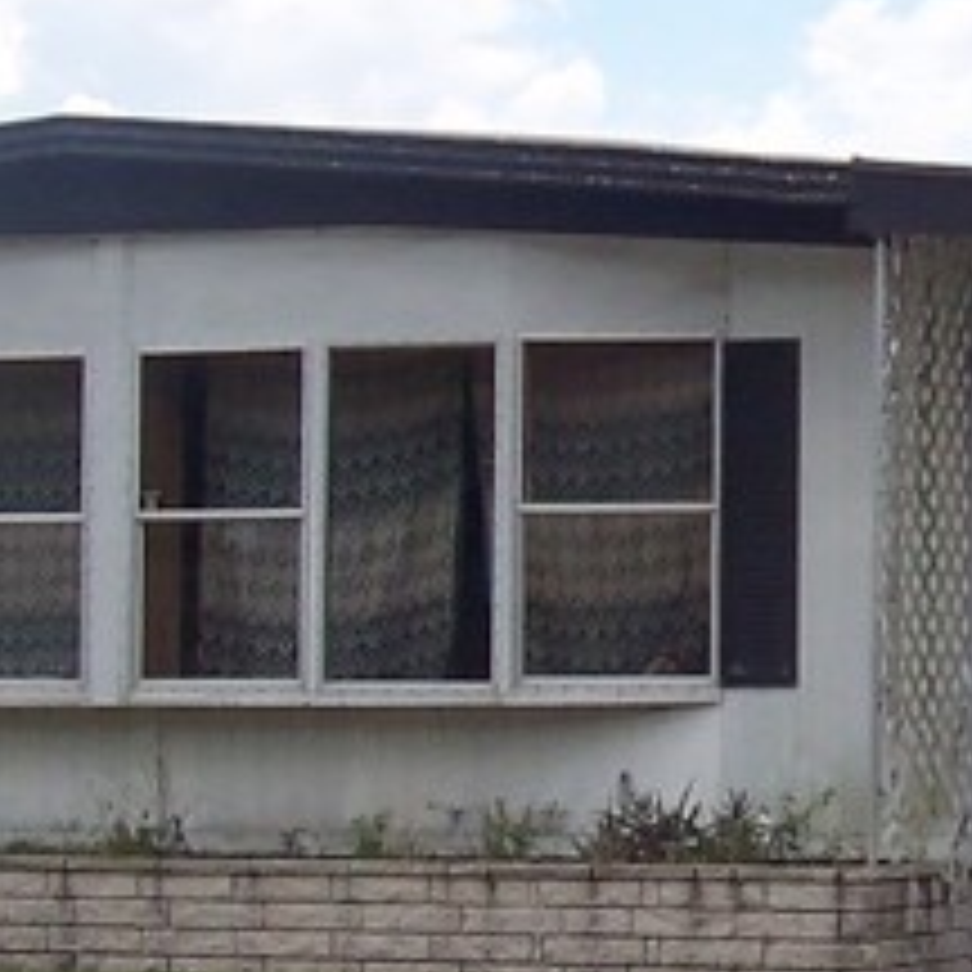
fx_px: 4924
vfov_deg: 11.3
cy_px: 454
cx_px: 1071
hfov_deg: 11.1
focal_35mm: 155
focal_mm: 5.6
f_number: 5.6
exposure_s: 1/350
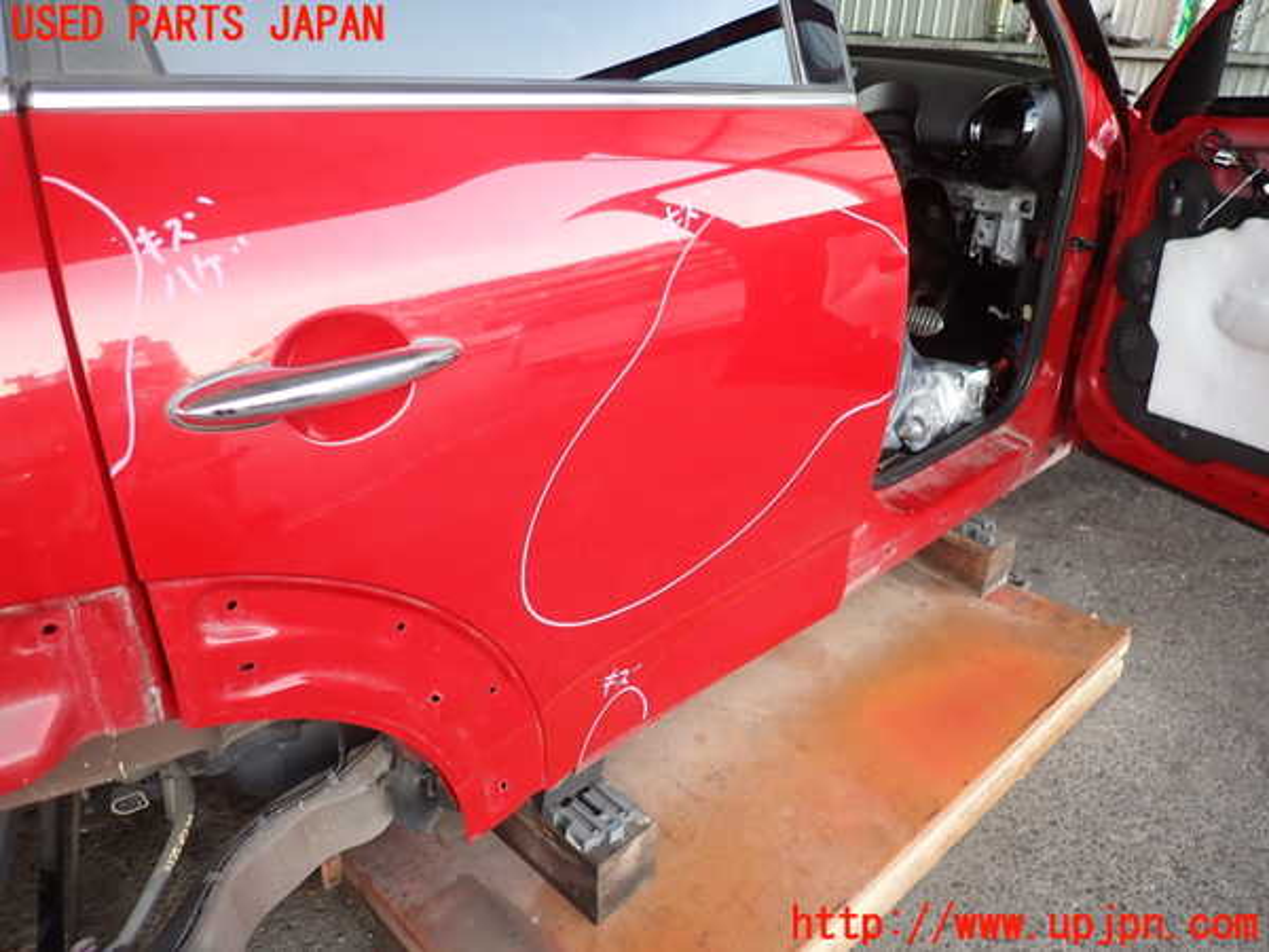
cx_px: 634
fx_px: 916
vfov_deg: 54.9
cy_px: 476
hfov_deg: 69.4
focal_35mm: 25
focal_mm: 4.5
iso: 100
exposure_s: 1/60
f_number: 2
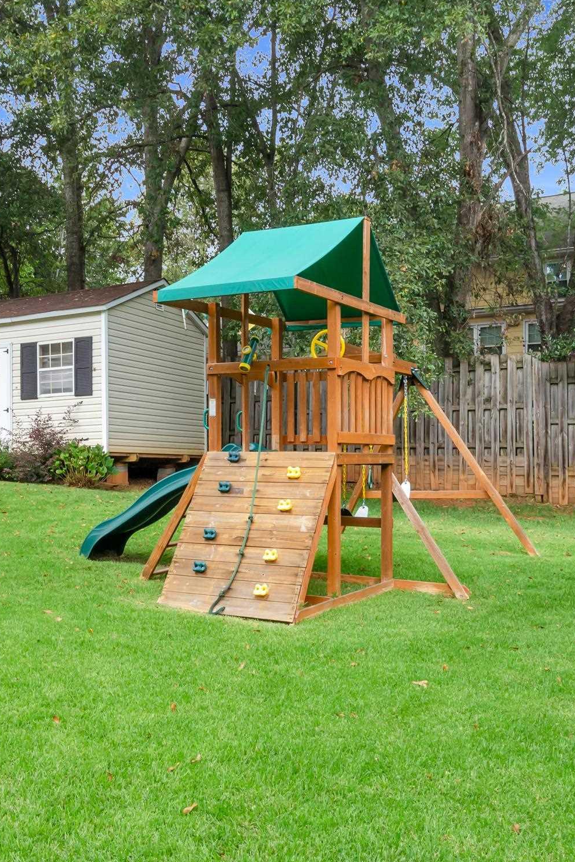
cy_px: 445
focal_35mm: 35
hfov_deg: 37.5
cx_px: 196
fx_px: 838
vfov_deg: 54.4
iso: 200
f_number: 10
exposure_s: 1/40
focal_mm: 14
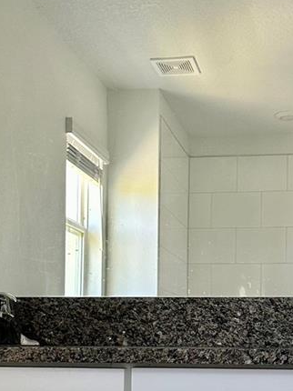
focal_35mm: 67
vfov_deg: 28.2
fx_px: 757
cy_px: 327
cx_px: 202
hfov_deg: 21.8
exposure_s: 1/88
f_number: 1.78
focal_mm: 6.86
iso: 250
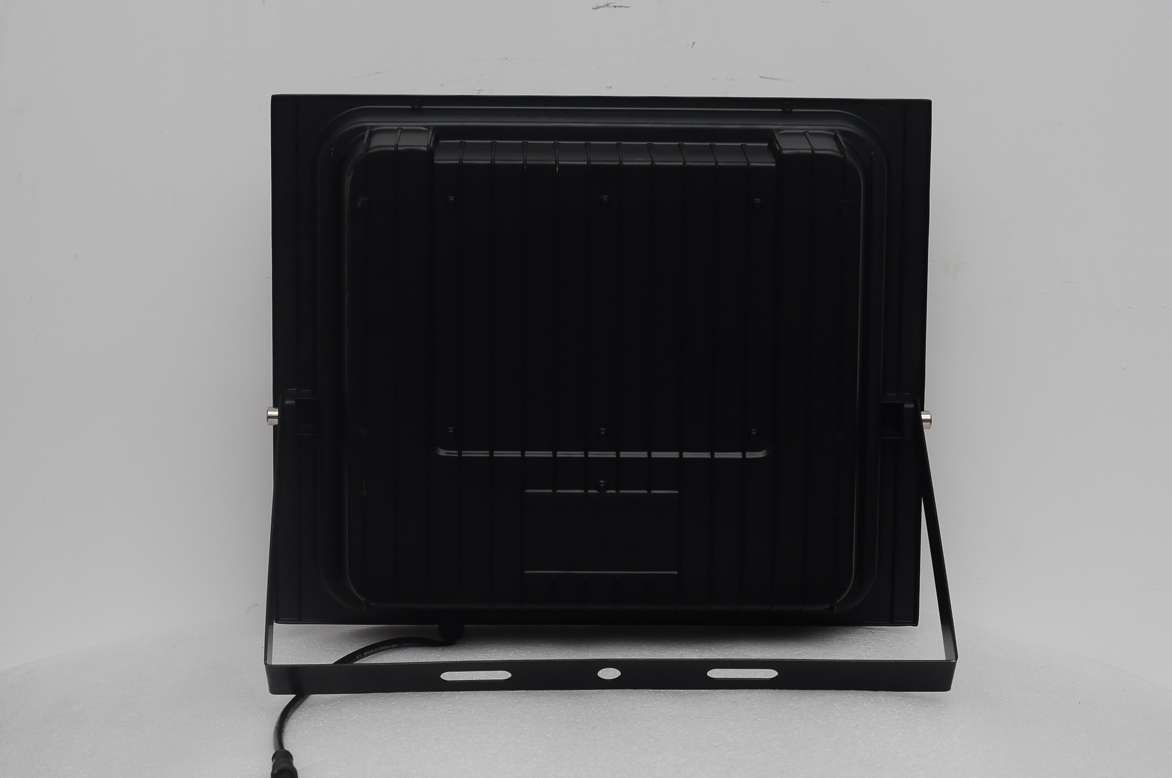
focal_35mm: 75
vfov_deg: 18.1
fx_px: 2439
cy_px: 389
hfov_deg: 27.0
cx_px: 586
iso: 1000
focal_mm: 50
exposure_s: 1/100
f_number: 8
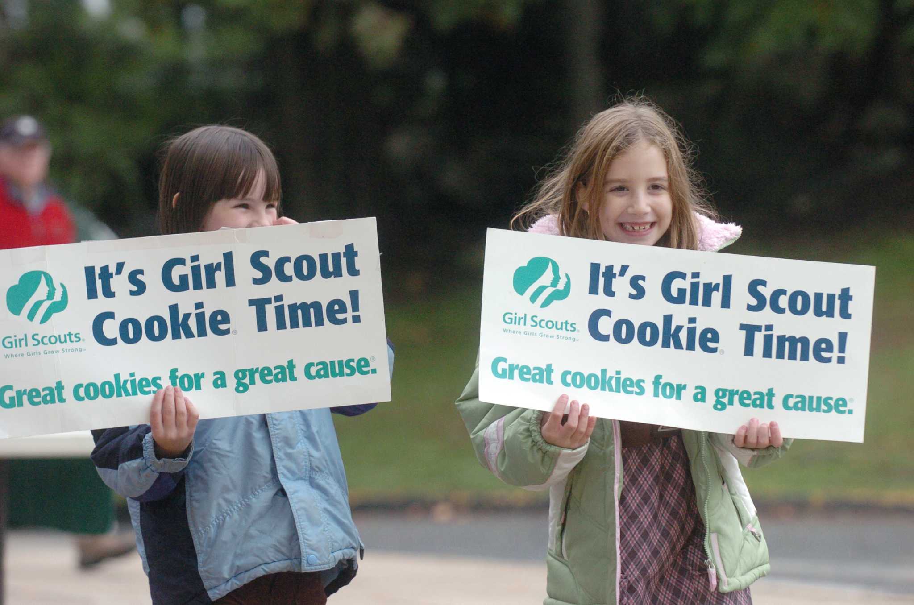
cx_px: 457
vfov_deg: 6.5
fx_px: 5320
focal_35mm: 210
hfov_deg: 9.8
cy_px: 302
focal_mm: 140
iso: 800
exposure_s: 1/1000
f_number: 3.8
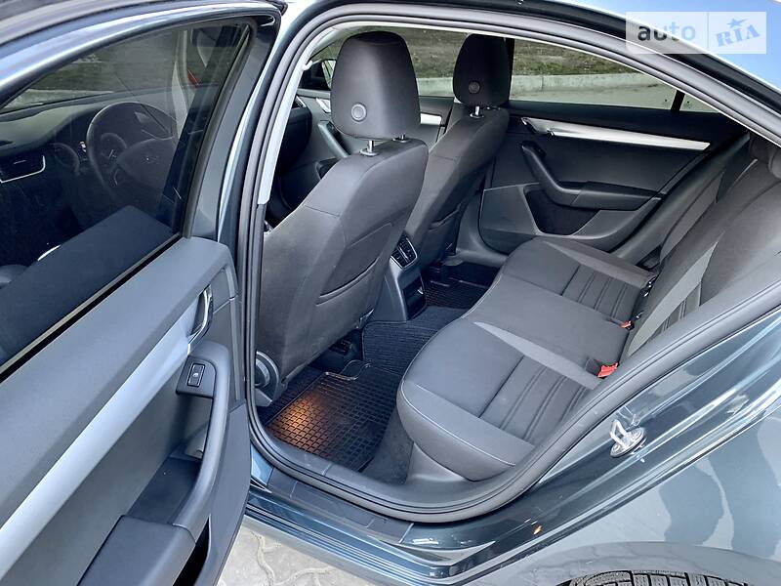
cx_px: 390
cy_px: 293
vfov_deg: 53.1
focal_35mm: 26
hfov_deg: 67.3
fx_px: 587
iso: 160
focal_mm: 4.2
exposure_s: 1/60
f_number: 1.8
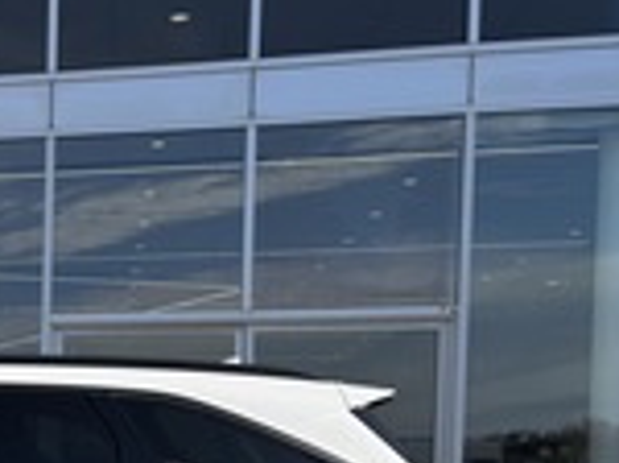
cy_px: 535
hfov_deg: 23.2
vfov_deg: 19.1
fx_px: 1303
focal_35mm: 73
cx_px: -219
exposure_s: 1/3650
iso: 50
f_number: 1.6
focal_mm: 5.96
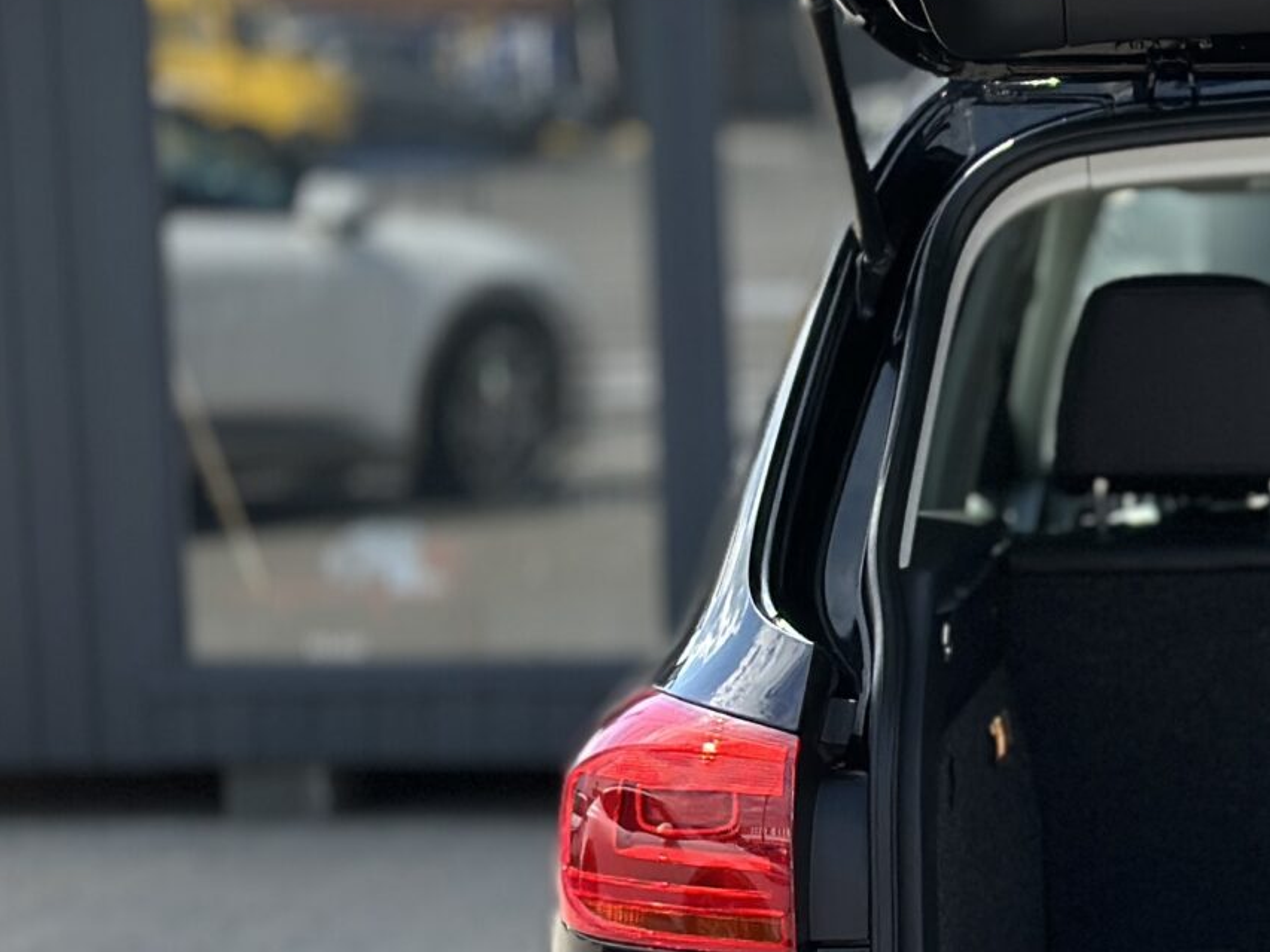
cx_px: 1544
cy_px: 692
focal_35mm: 144
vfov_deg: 10.3
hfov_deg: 13.3
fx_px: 5284
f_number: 1.78
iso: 80
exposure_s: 1/2532
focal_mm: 6.86
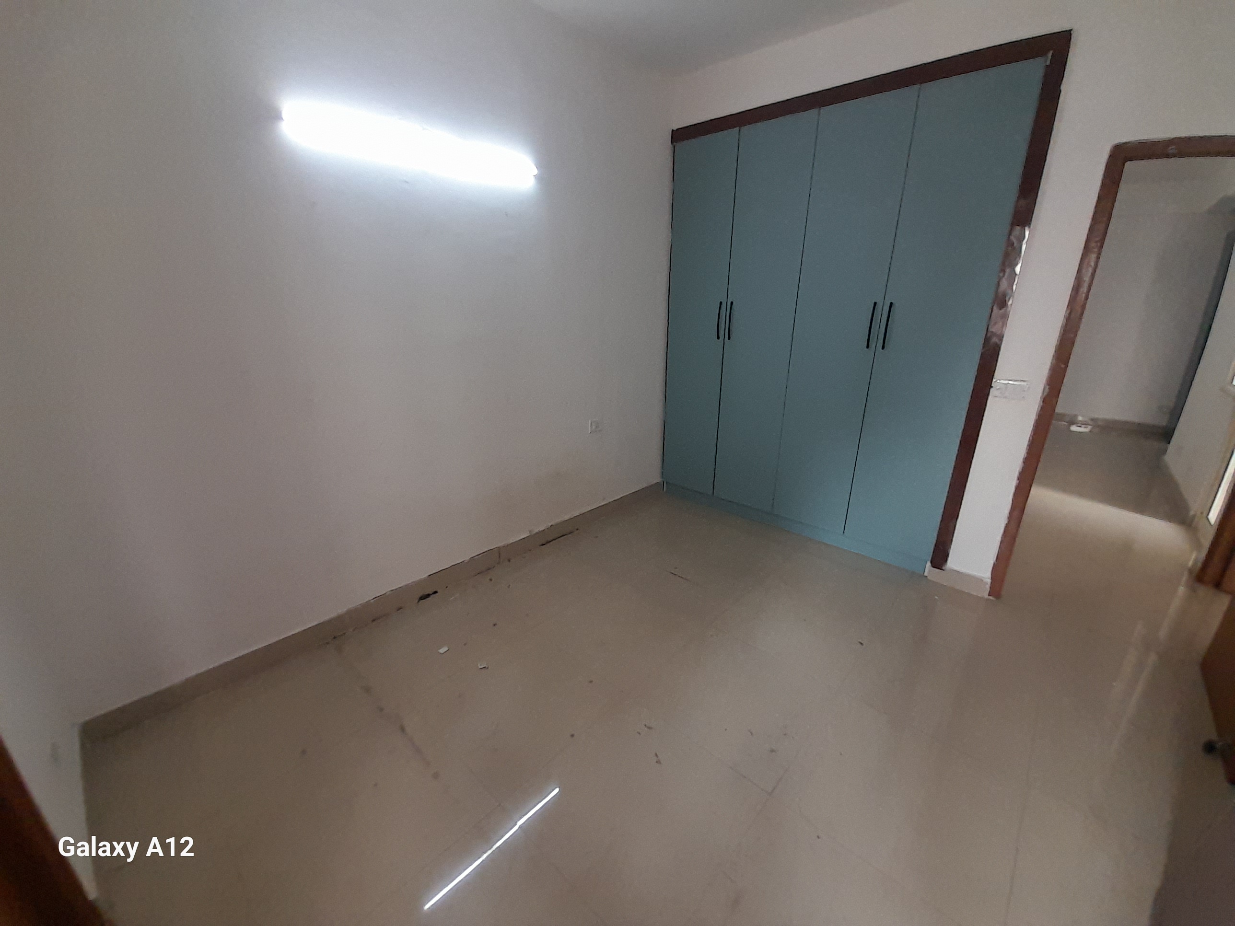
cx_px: 618
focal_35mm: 13
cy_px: 463
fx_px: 464
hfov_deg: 106.2
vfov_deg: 89.9
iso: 125
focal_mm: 1.13
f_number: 2.2
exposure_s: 1/50
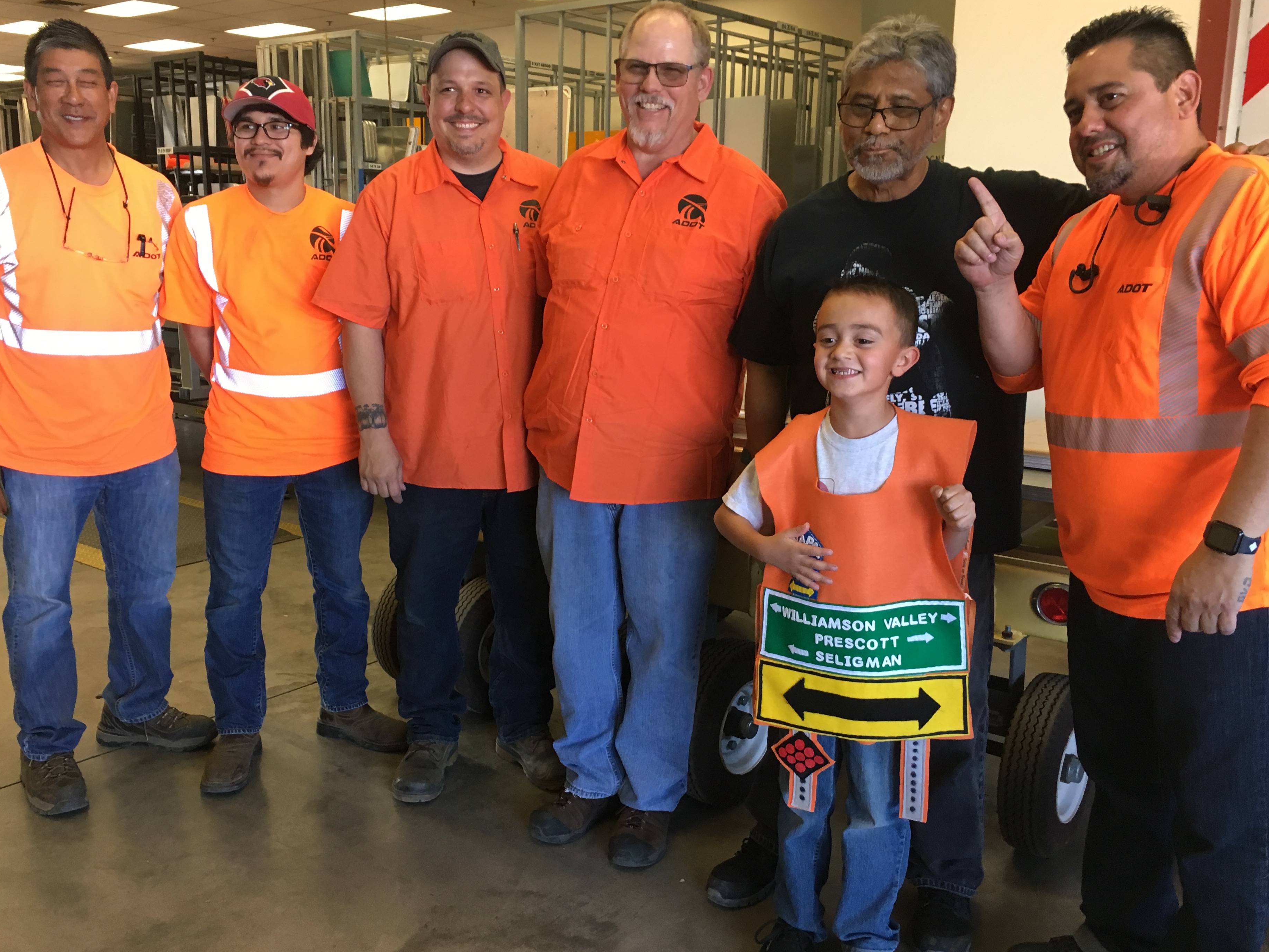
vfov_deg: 44.2
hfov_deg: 56.8
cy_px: 472
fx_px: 1173
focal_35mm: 32
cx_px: 624
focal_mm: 4.15
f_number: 2.2
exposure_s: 1/30
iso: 40
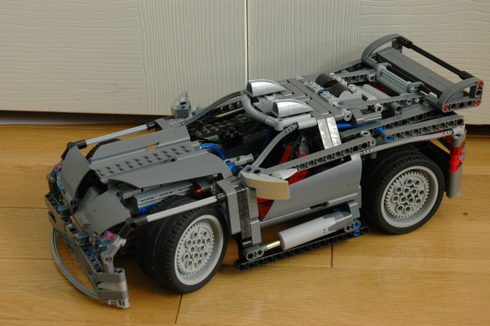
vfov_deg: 16.5
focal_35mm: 82
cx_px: 245
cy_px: 163
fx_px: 1122
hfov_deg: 24.6
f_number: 9
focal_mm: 55
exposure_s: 1/8
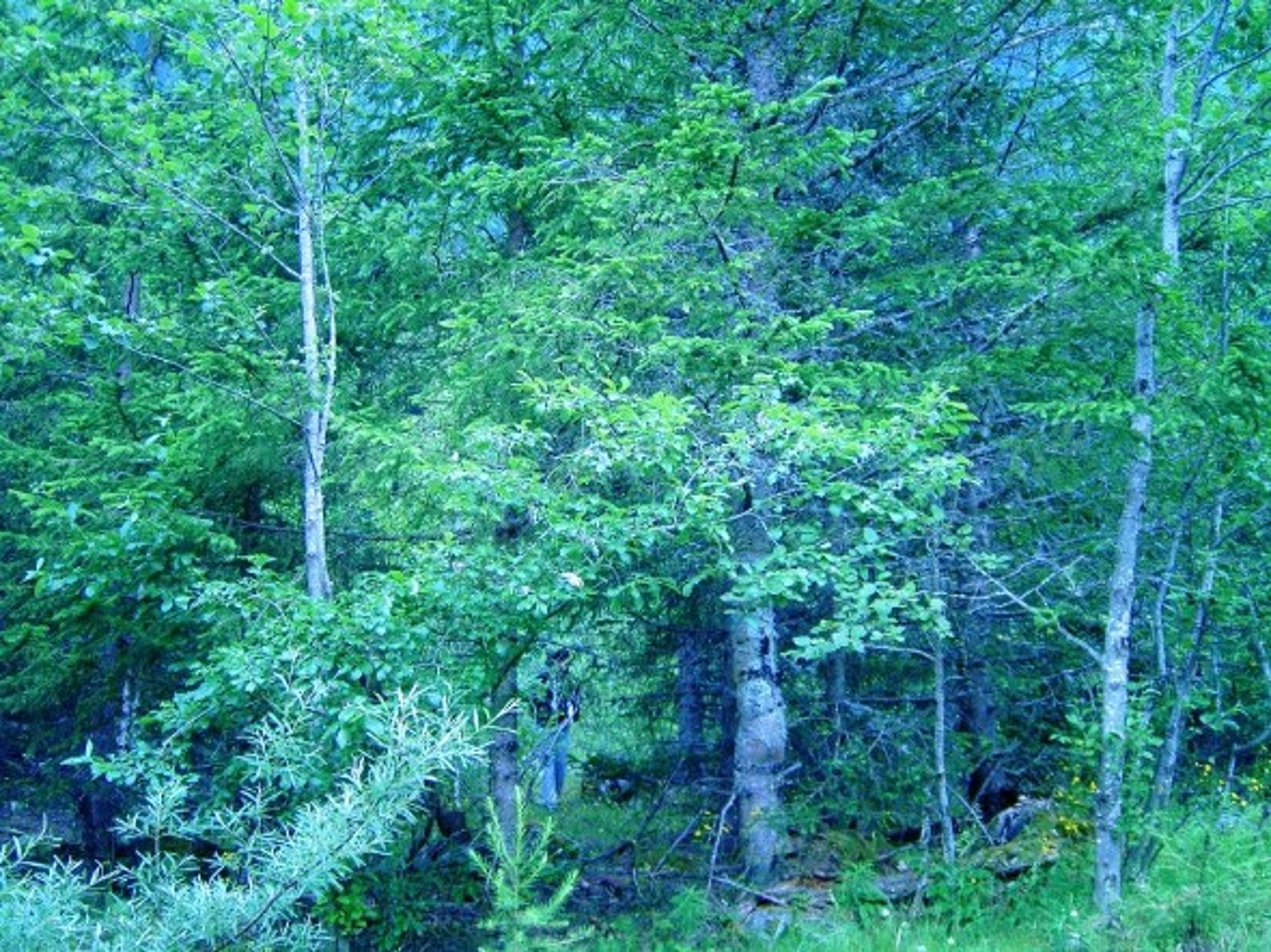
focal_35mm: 35
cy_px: 476
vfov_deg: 40.7
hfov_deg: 52.6
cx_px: 636
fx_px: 1285
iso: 100
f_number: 2.8
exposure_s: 1/40
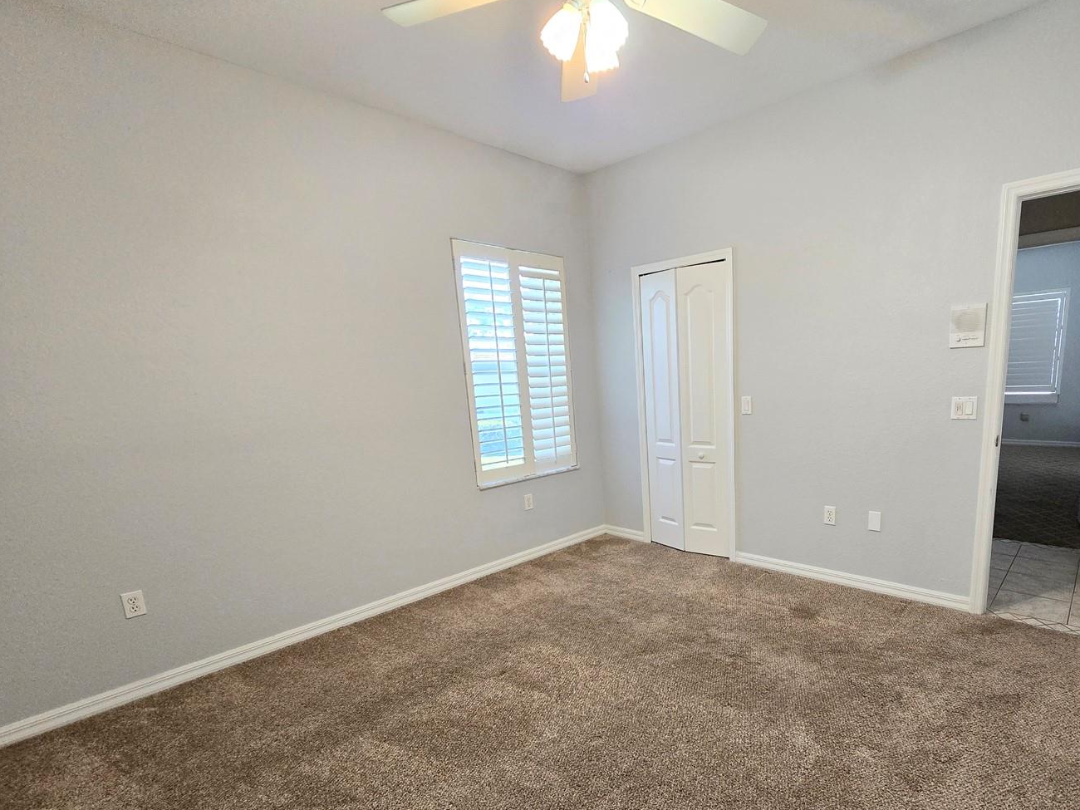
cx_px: 650
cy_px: 488
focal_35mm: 16
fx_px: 499
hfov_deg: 93.2
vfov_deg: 77.2
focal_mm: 2.2
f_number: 2.2
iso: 320
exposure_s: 1/60
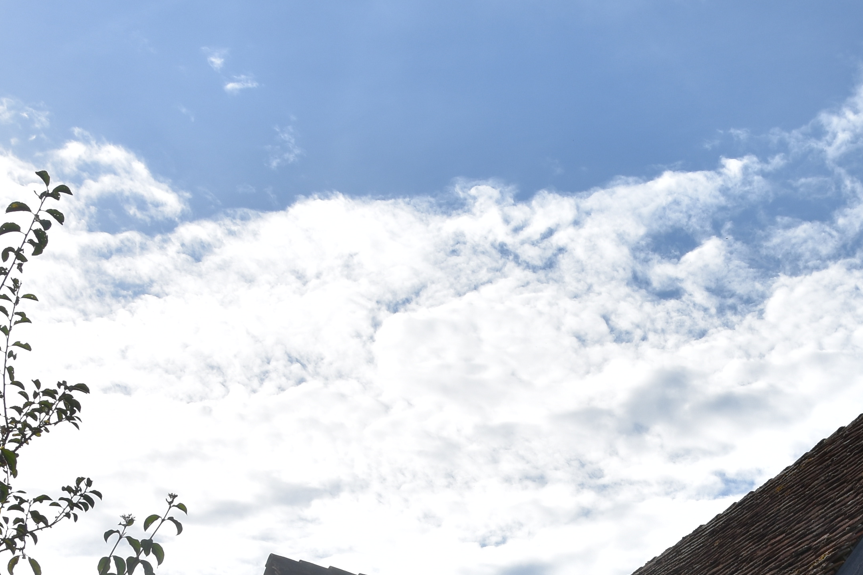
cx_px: 717
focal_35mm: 75
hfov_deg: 26.4
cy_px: 571
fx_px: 1798
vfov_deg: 17.8
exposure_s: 1/500
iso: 140
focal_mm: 18
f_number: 8
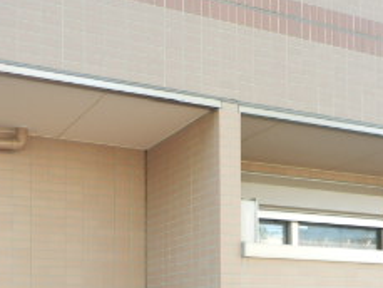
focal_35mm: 67
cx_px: 268
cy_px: 301
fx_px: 742
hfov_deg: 28.7
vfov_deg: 21.1
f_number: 3
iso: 80
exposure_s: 1/60
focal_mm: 4.2
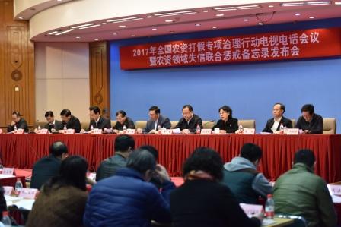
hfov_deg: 28.8
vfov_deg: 19.5
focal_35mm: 70
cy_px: 114
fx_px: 663
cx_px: 170
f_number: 2.8
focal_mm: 70
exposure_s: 1/200
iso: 1600
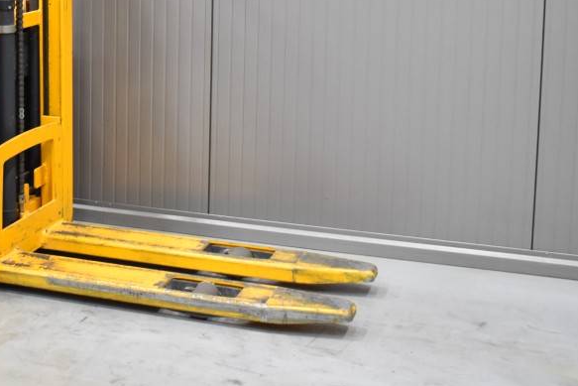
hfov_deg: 27.3
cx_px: 46
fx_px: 1141
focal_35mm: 71
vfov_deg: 18.8
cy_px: 25
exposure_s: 1/40
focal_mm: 23
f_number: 5
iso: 1250
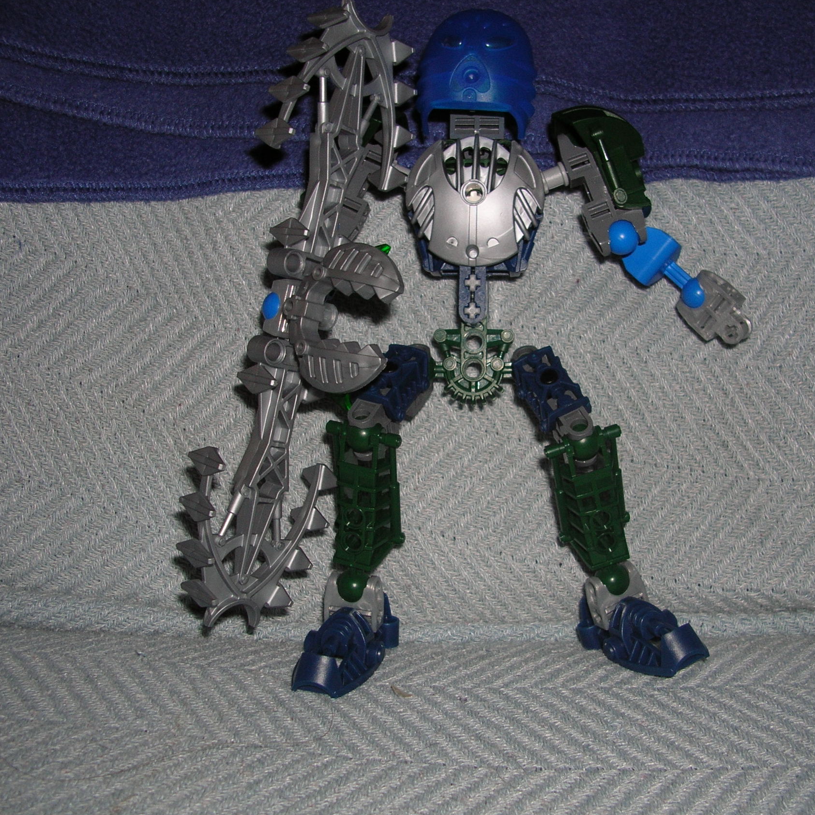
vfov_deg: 40.0
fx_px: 1119
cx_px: 460
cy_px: 413
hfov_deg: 40.0
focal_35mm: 42
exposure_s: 1/60.1
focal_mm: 5.8
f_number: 2.8
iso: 50
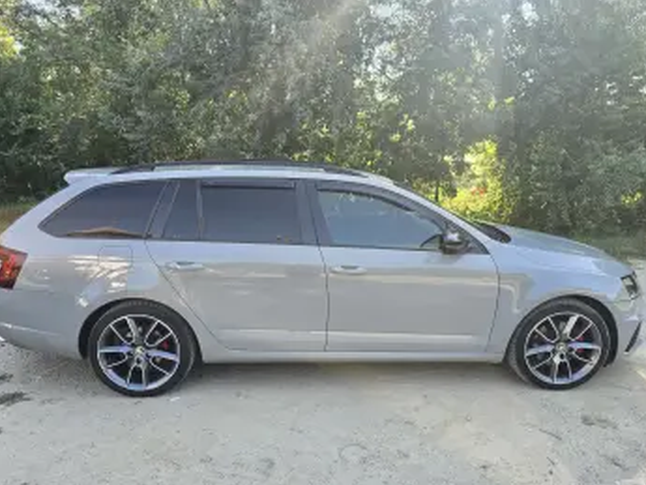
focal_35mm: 24
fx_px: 448
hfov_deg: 71.6
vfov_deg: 56.8
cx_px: 315
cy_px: 245
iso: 25
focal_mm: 6.3
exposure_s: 1/180
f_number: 1.7
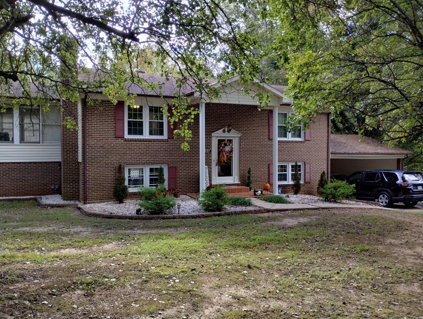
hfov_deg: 63.4
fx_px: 343
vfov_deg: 49.9
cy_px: 160
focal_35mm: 28
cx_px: 212
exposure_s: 1/120
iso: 169
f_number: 1.8
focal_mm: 4.27
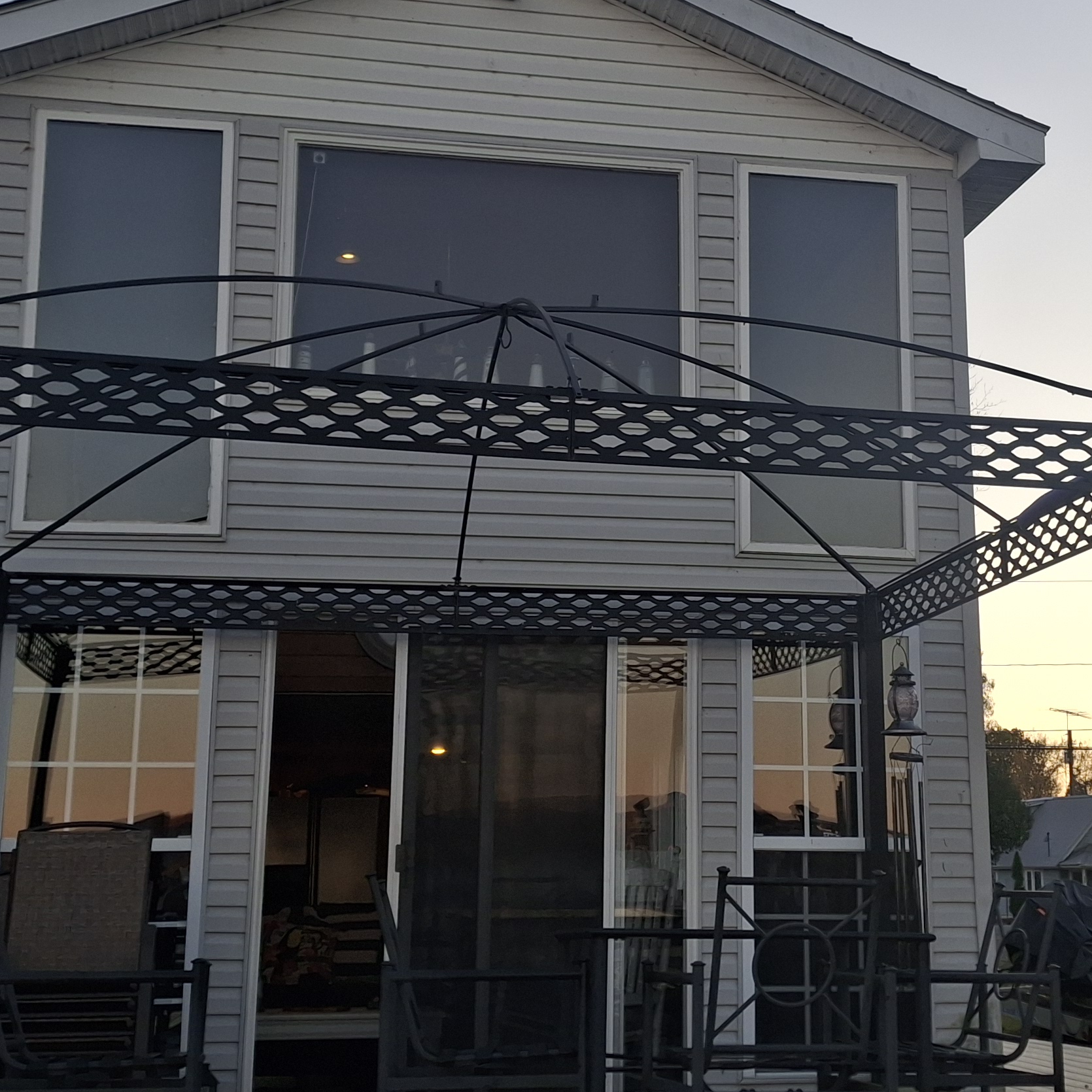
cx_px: 706
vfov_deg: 31.5
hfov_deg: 31.4
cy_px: 414
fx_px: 1927
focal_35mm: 54
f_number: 1.8
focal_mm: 4.69
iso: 32
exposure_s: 1/483
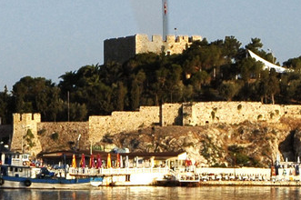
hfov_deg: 8.1
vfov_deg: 5.4
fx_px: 2117
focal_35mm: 253
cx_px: -9
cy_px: 111
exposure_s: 1/320
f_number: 9
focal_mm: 35
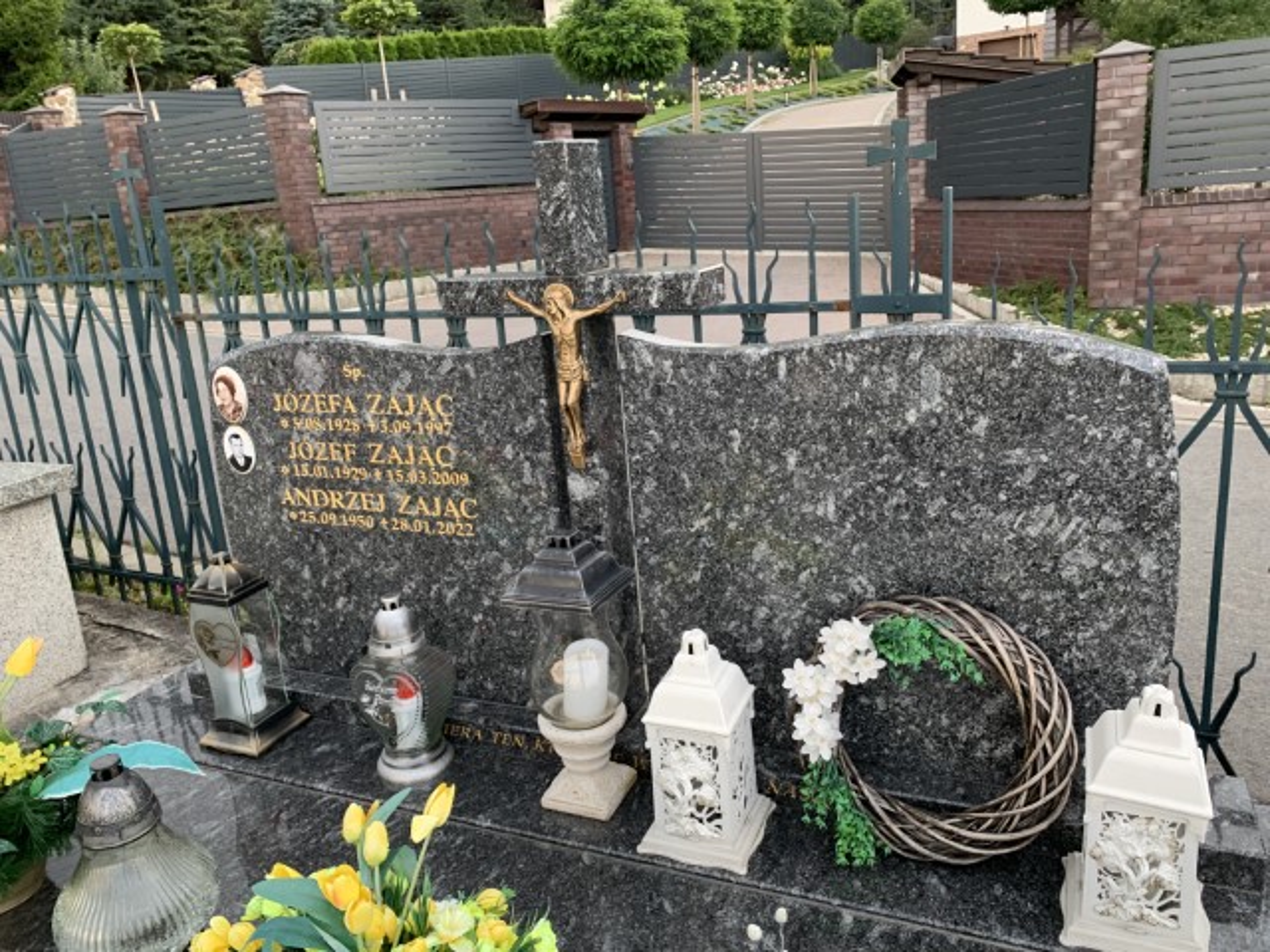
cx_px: 635
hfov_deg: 67.3
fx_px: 954
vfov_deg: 53.1
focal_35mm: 26
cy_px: 476
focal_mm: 4.25
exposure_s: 1/122
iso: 32
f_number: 1.8
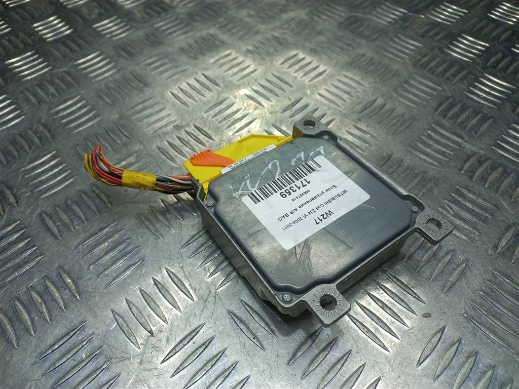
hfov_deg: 69.4
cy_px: 194
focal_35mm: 25
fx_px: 375
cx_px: 260
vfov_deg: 54.9
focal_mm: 4.6
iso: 25
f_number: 1.8
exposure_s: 1/100
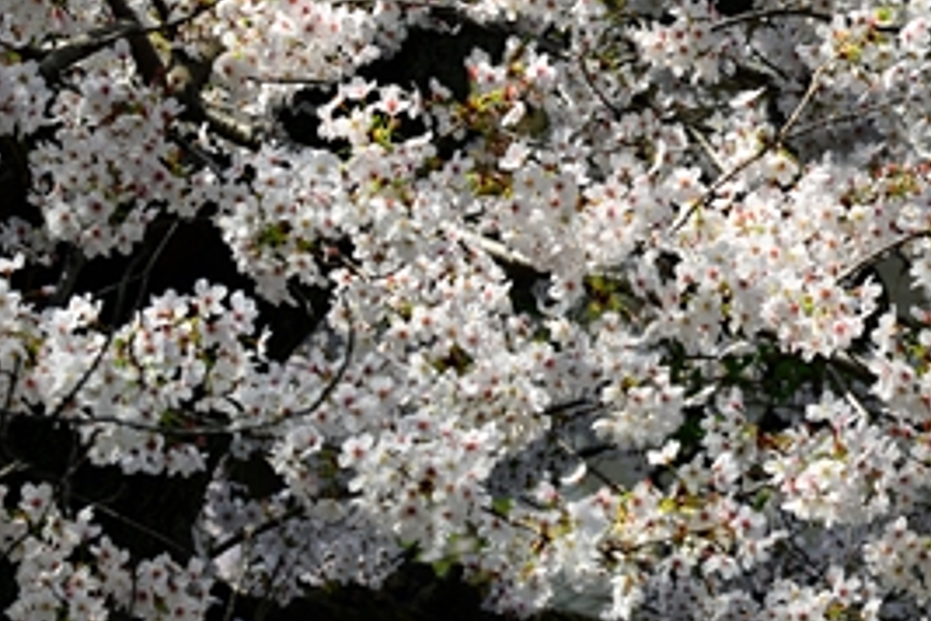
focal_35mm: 359
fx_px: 9283
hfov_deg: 5.7
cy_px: 133
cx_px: 757
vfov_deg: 3.8
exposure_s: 1/400
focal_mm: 120
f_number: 10
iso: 400
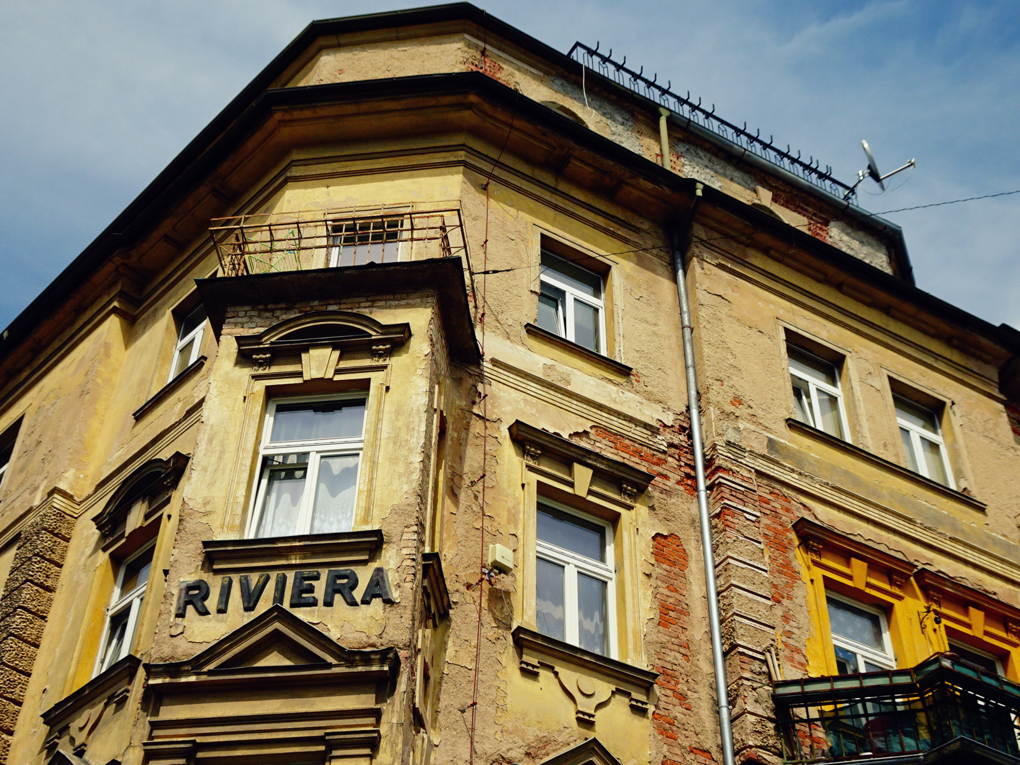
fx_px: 1355
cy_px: 382
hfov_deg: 41.2
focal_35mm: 46
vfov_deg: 31.5
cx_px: 510
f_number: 4.5
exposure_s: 1/1000
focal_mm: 7.87
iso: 80
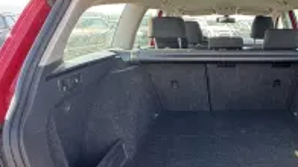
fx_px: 221
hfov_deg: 62.7
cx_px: 234
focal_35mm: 28
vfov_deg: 39.9
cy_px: 132
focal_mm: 2.22
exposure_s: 1/99
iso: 160
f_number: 2.2
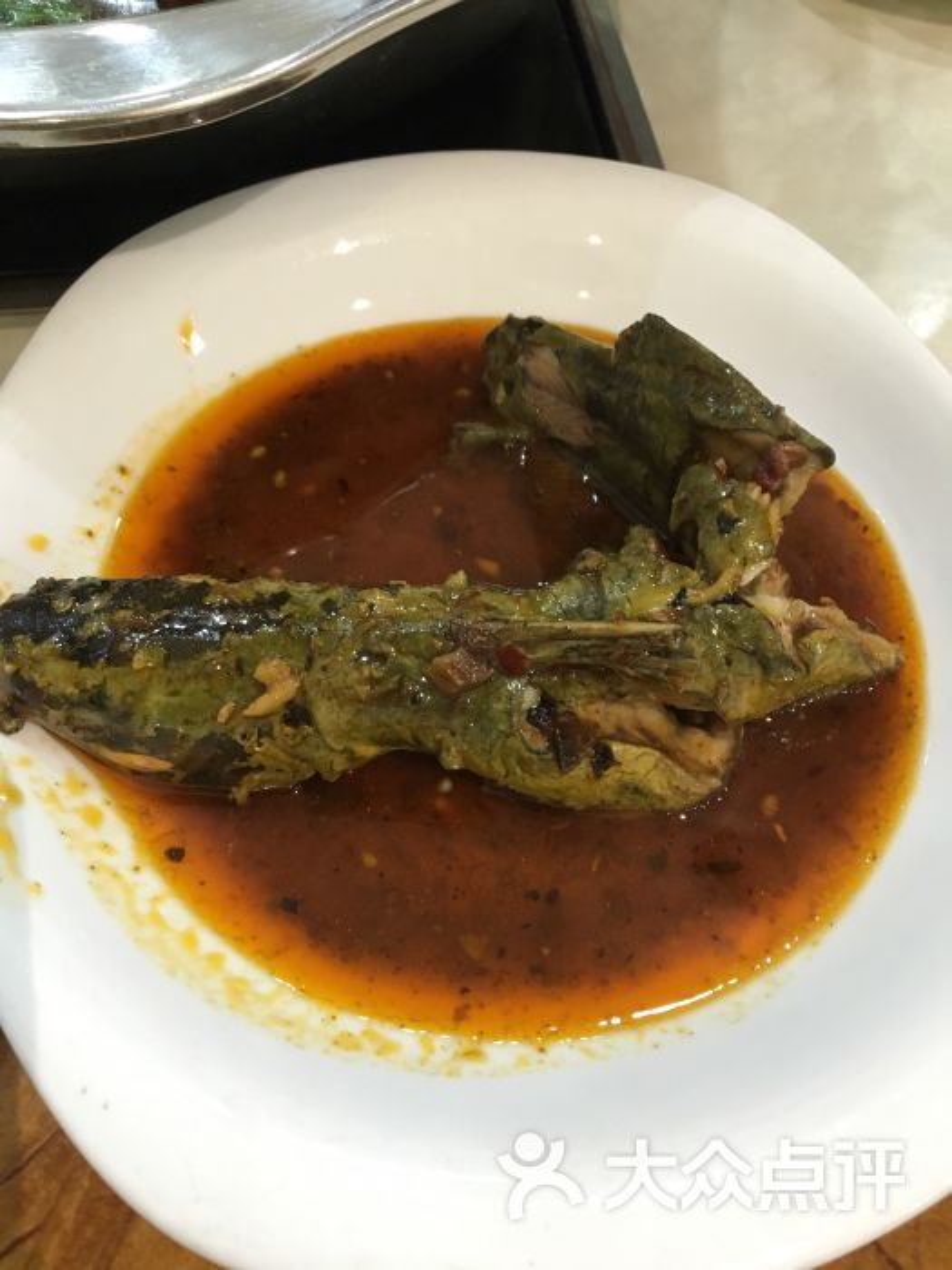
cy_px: 635
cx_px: 476
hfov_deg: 48.2
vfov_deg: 61.7
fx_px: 1063
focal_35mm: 29
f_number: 2.2
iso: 200
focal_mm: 4.15
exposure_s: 1/33
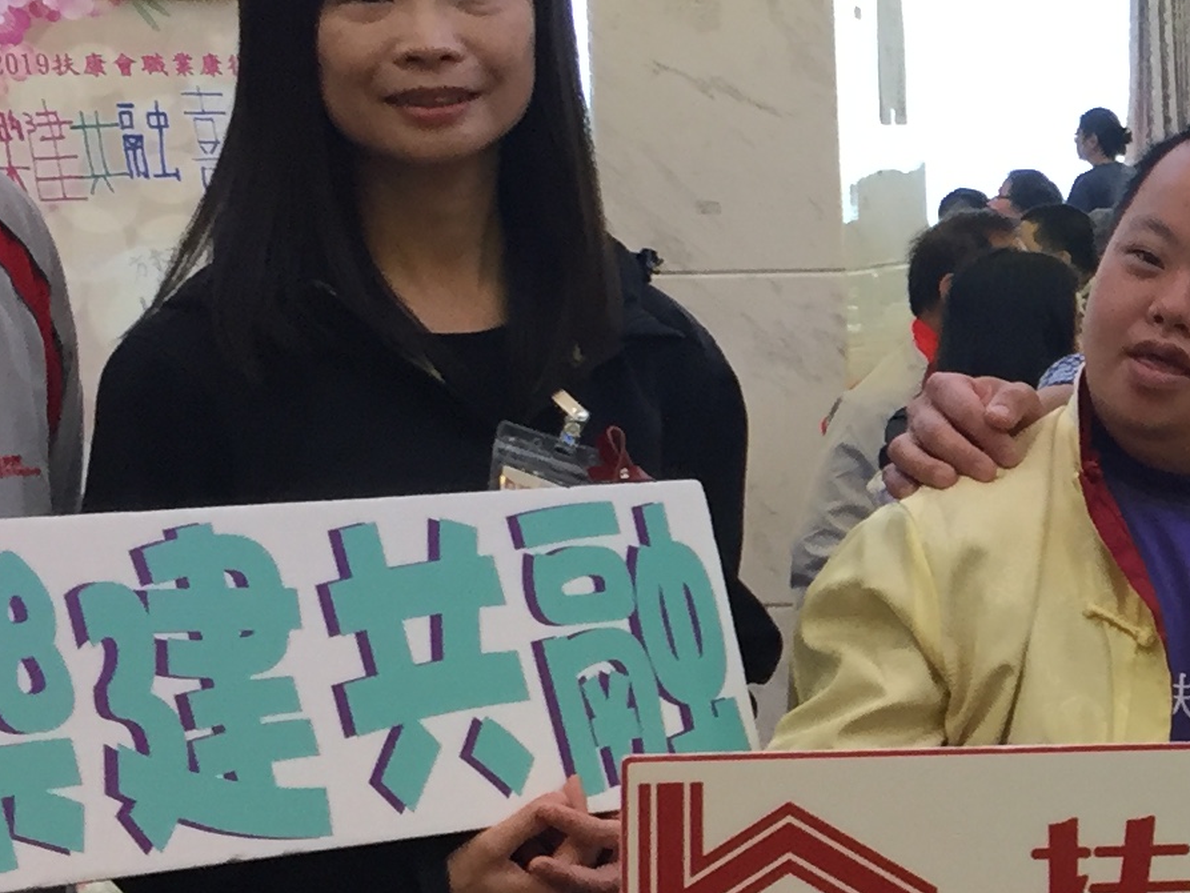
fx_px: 3644
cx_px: 1500
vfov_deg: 14.0
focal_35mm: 106
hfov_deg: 17.5
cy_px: 416
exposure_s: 1/33
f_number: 2.2
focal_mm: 4.15
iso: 40
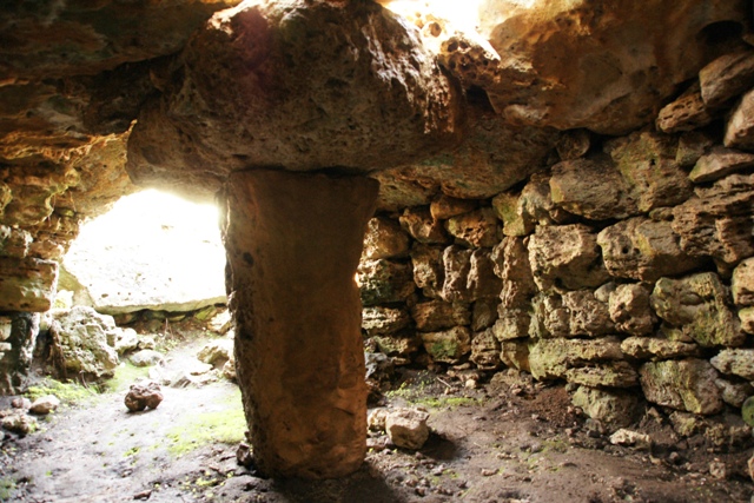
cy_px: 252
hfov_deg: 73.7
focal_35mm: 24
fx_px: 503
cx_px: 377
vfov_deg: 53.2
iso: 2000
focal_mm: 16
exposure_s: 1/30
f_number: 3.5
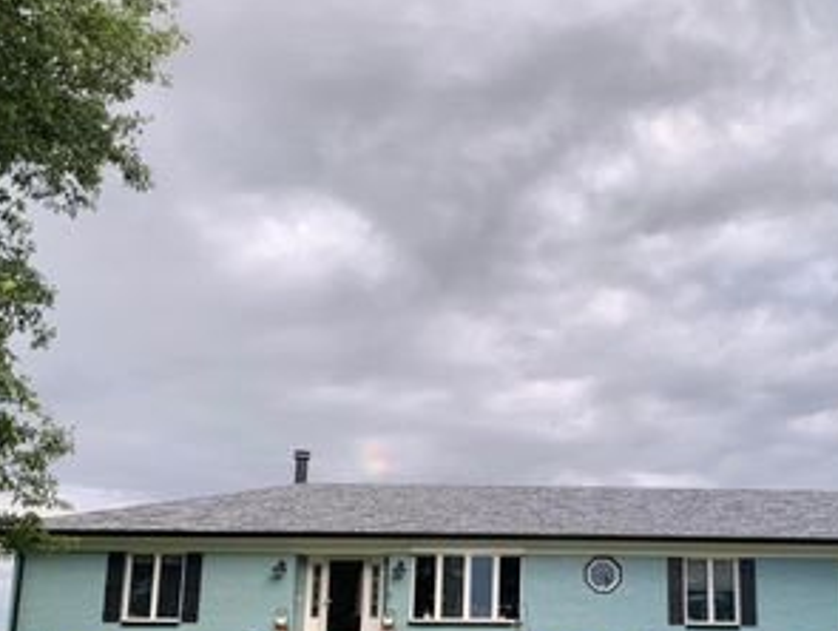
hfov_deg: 42.1
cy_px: 476
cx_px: 588
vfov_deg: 32.3
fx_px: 1066
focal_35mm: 44
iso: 50
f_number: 1.8
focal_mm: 4.25
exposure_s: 1/121
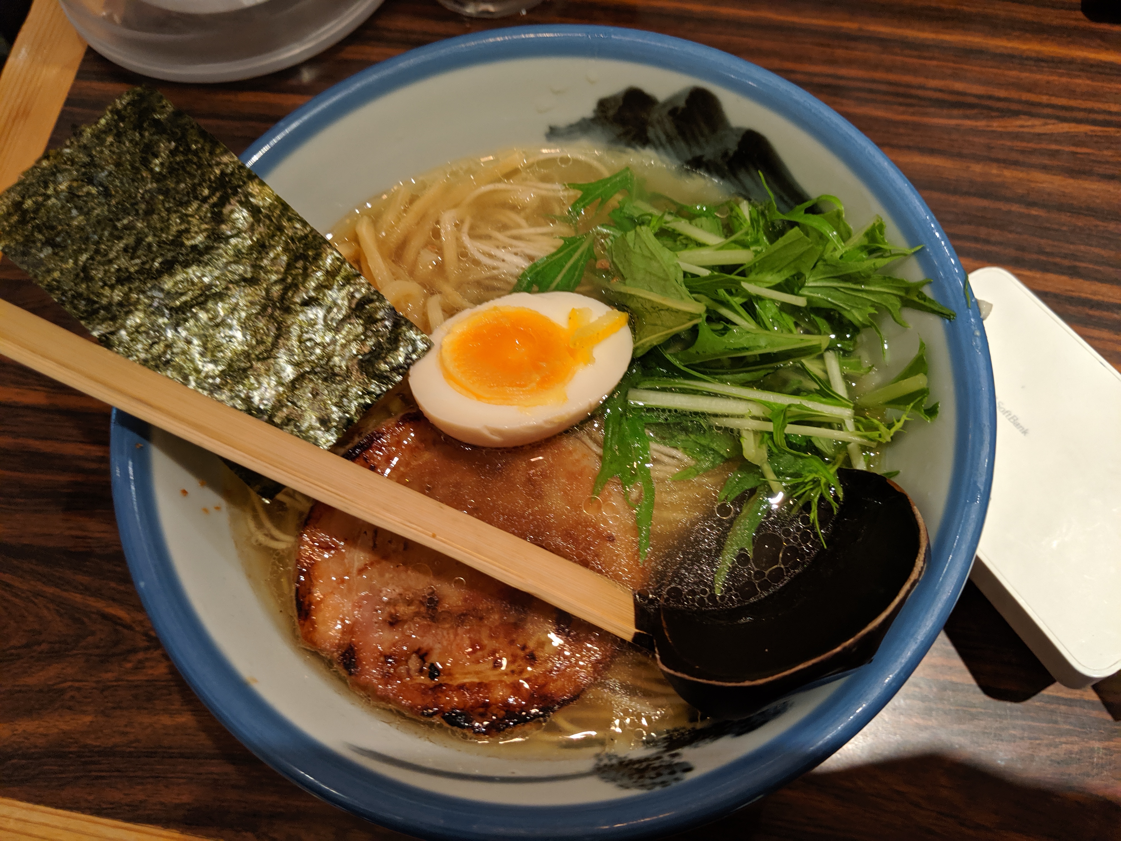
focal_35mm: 27
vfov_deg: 51.4
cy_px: 420
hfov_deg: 65.3
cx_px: 560
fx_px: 874
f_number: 1.8
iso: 231
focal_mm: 4.44
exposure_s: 1/49.9
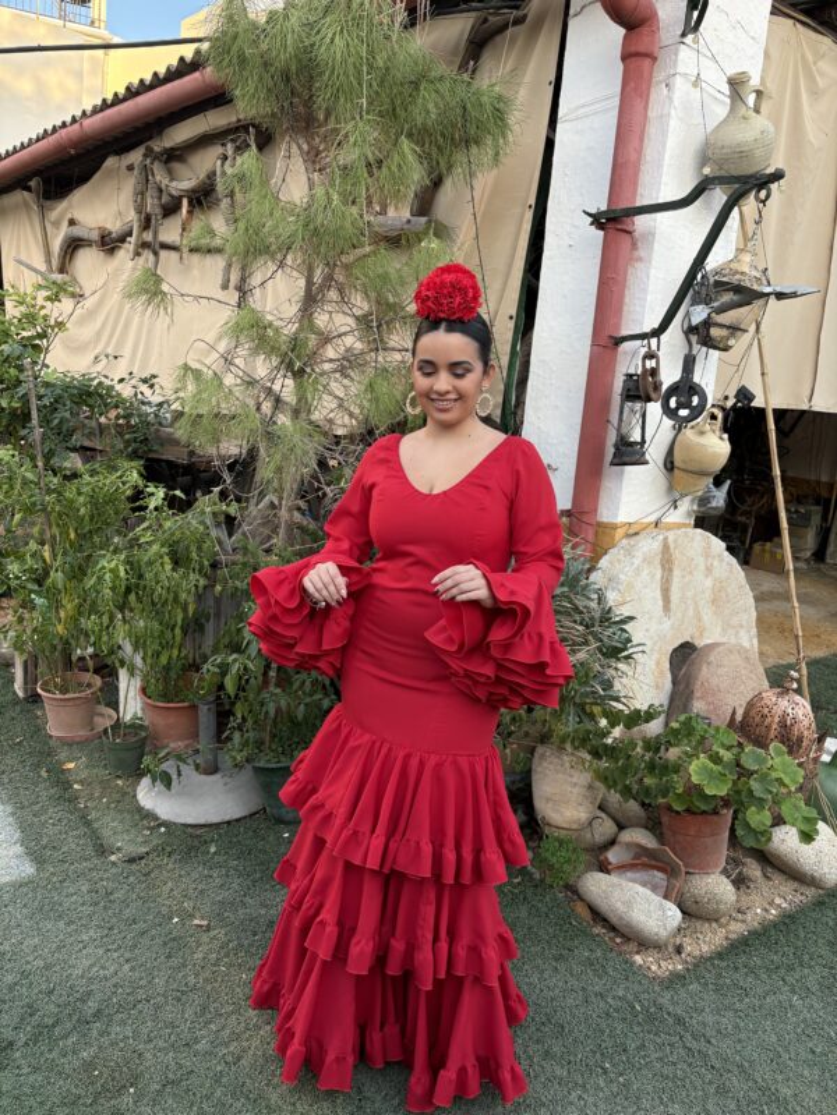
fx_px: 838
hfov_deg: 53.1
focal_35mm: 26
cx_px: 418
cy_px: 558
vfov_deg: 67.3
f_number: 1.6
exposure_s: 1/121
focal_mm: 5.96
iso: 64
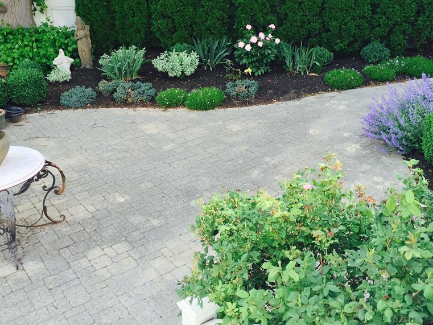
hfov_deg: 47.8
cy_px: 135
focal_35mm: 39
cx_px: 207
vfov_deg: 36.7
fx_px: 488
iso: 32
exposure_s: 1/120
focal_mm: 4.15
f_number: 2.2
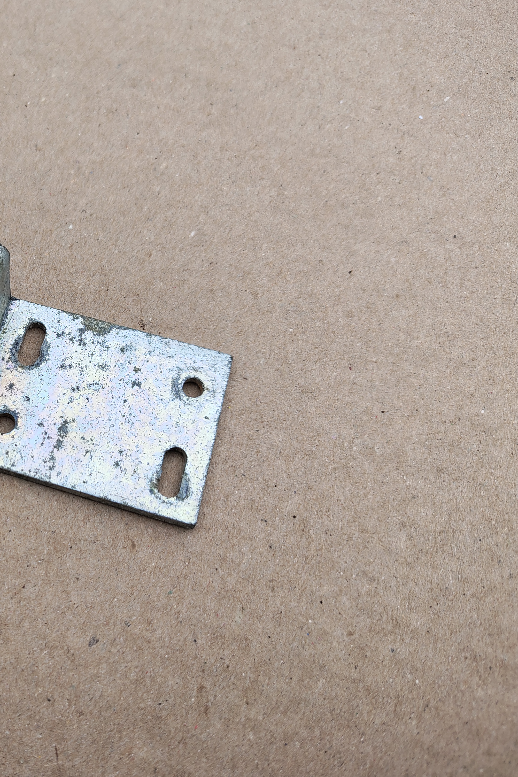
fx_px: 734
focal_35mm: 34
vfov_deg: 55.8
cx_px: 5
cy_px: 381
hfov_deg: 35.3
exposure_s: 1/703
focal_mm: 5.56
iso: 100
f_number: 1.8
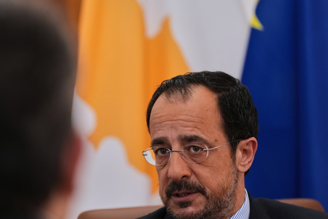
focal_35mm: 227
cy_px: 121
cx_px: 112
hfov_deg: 9.1
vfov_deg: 6.1
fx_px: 2068
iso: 2500
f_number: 2.8
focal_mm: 165
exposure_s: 1/320
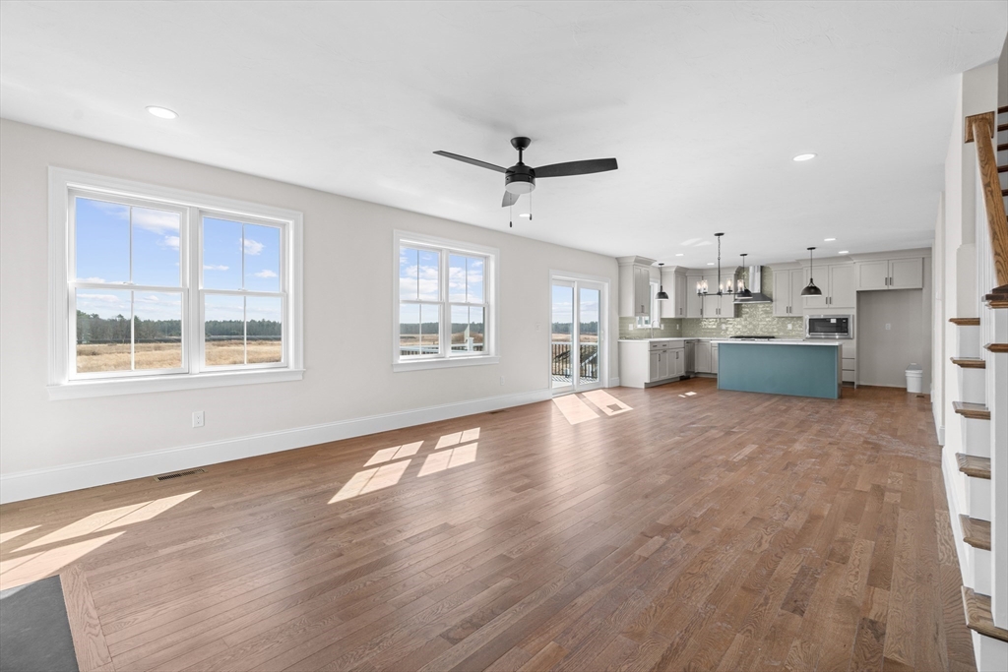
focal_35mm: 16
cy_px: 336
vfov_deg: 73.8
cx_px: 504
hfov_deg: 96.7
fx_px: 448
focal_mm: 16
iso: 320
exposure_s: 1/8
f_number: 7.1
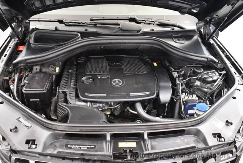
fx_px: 243
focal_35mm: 36
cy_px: 82
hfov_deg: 53.1
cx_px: 122
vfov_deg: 36.9
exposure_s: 1/60
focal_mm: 18
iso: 3600
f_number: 3.5
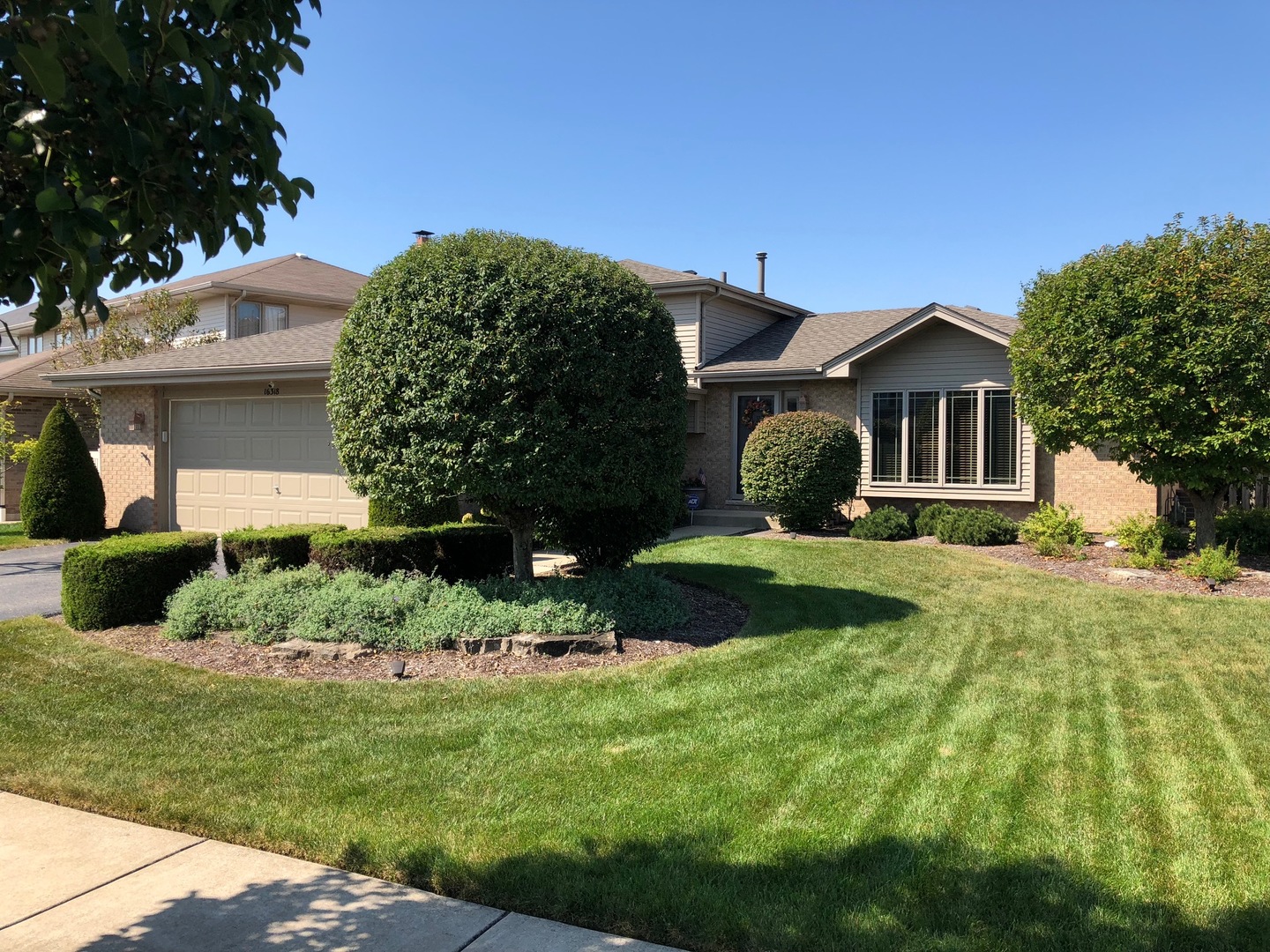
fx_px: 1027
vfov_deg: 49.7
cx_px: 635
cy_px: 476
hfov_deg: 63.4
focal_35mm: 28
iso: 20
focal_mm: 4
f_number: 1.8
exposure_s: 1/1043
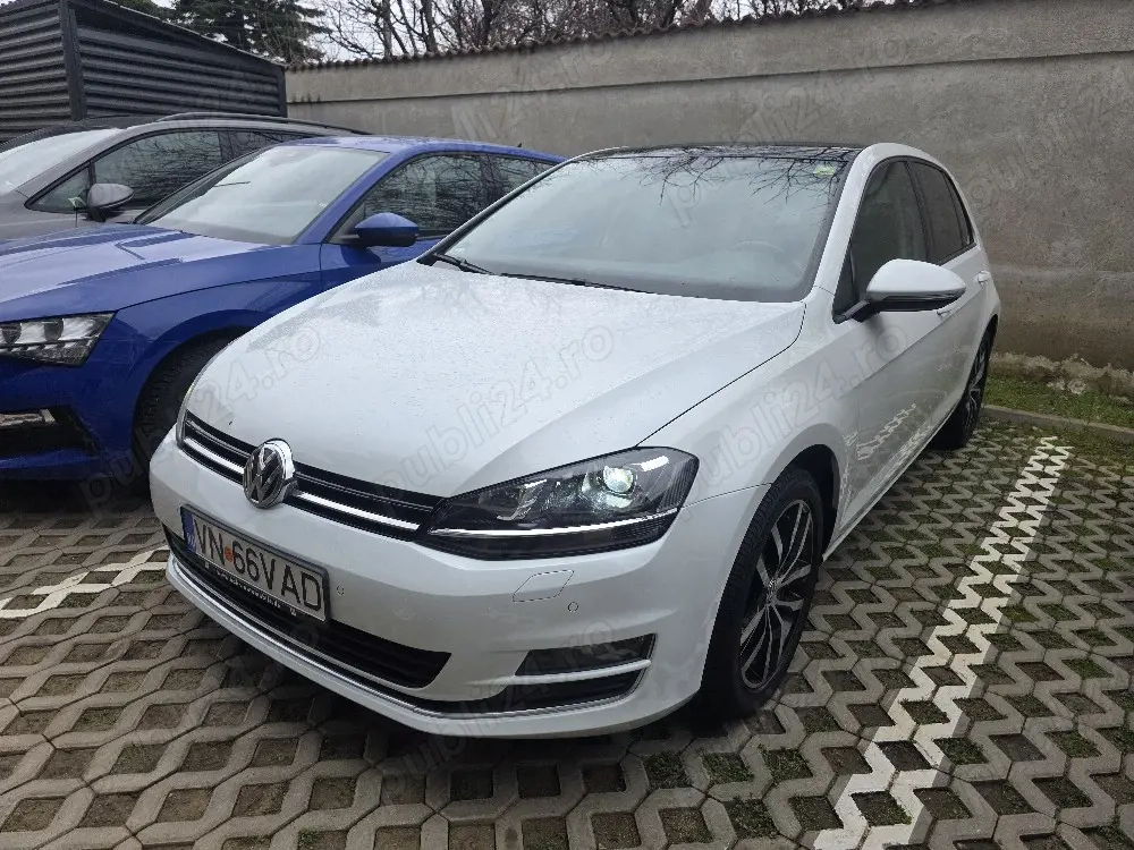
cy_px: 425
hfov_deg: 73.9
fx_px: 753
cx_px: 567
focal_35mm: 23
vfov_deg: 58.9
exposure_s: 1/370
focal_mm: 6.3
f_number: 1.7
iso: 64
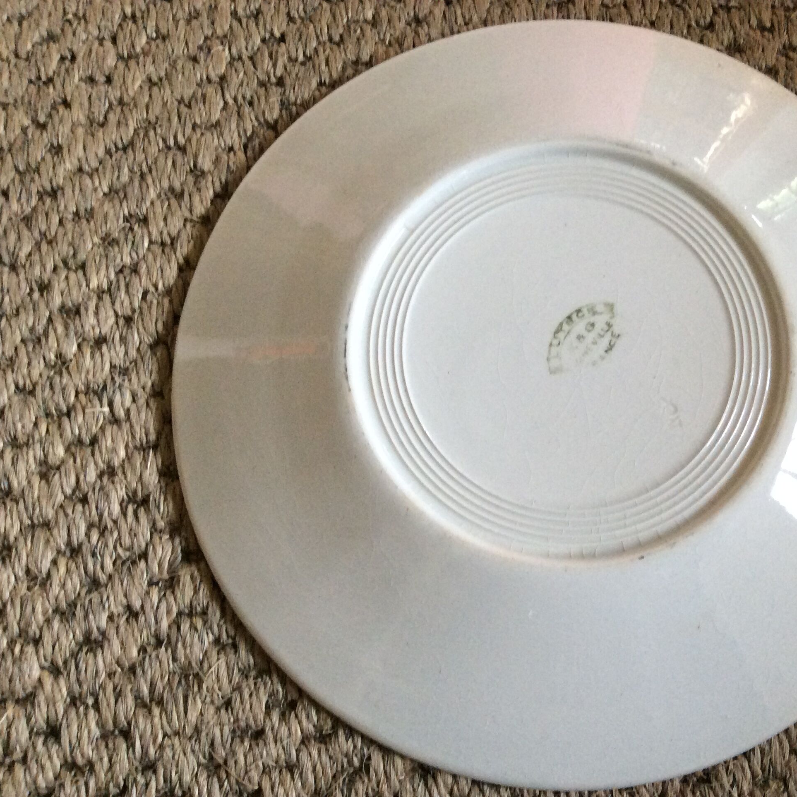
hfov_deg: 43.4
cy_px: 399
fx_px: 990
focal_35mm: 38
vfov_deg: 43.9
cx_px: 514
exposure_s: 1/25
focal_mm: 3.3
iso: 160
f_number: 2.4
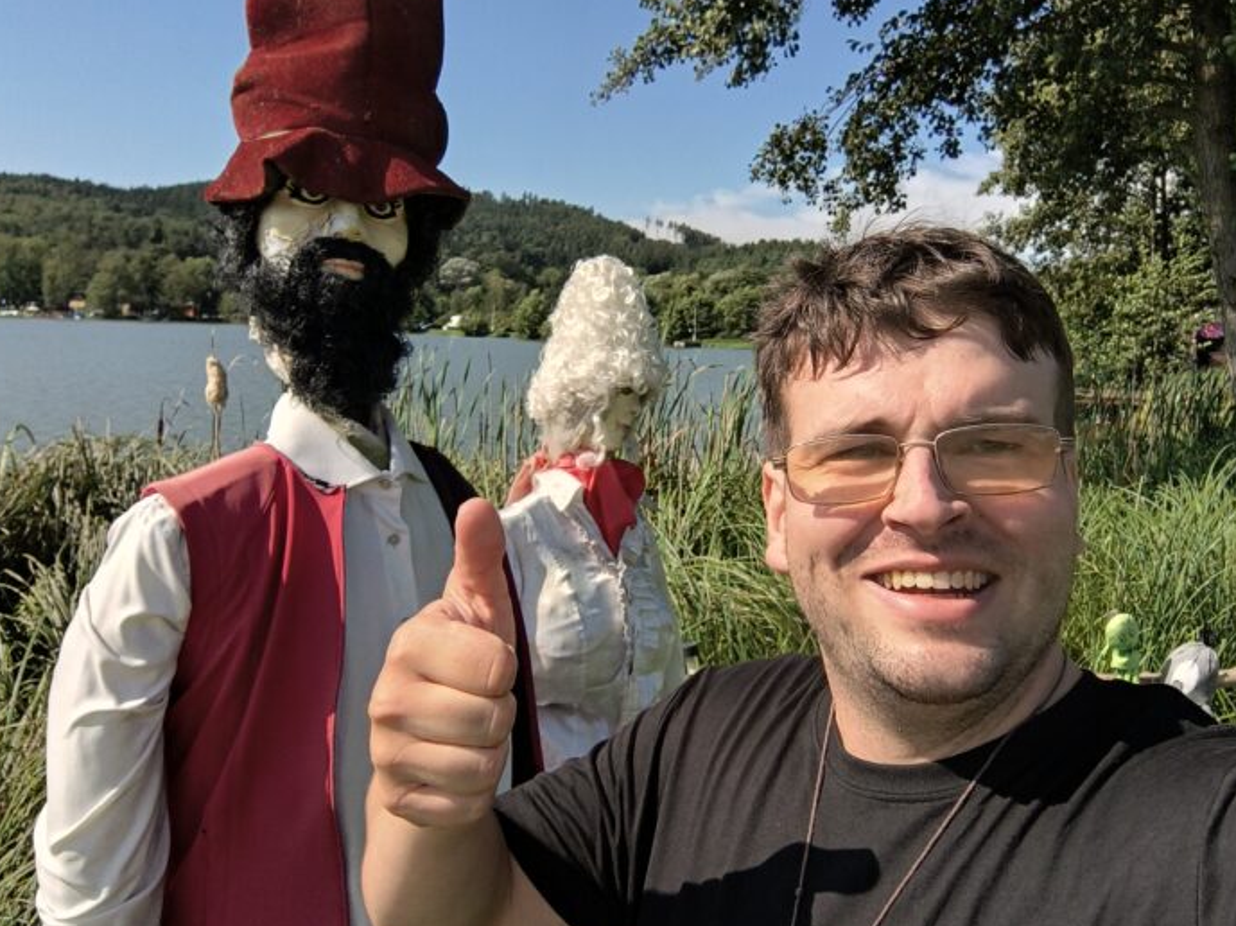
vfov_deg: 48.2
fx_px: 1035
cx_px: 637
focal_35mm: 29
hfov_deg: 61.7
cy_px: 488
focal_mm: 3.14
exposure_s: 1/2697
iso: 51
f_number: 2.24
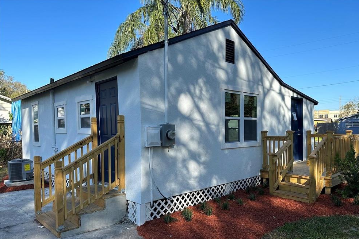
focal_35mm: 26
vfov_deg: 49.3
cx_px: 186
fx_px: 259
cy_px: 139
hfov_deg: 69.4
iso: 80
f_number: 1.78
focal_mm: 6.86
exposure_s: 1/2155
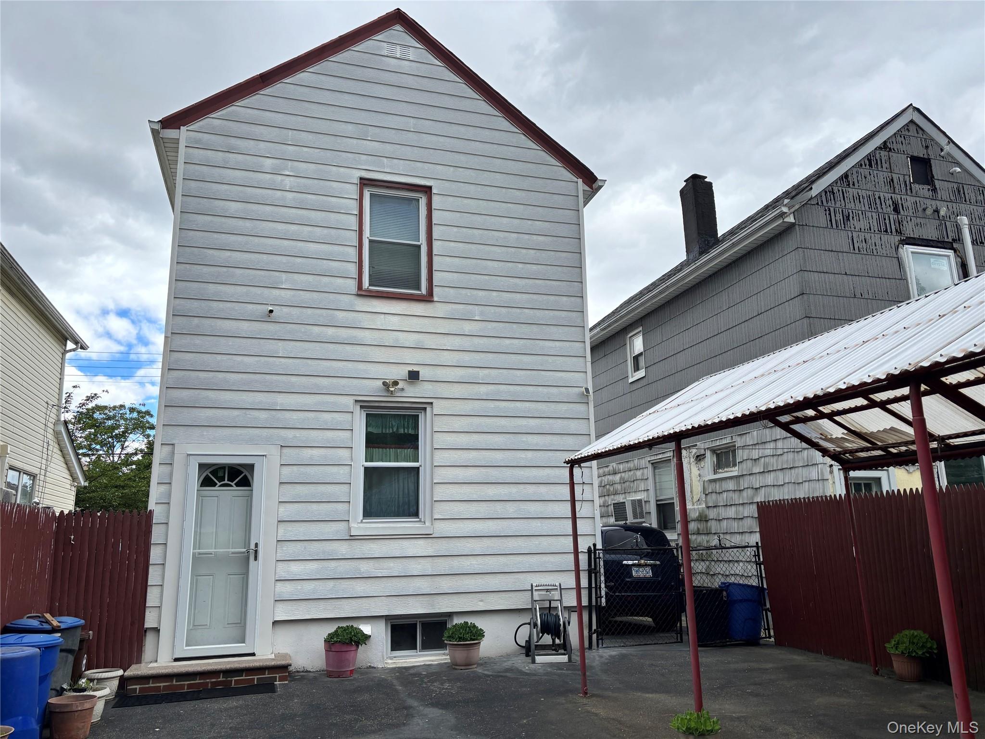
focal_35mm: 26
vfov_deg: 53.1
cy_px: 370
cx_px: 492
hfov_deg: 67.3
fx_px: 740
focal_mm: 5.96
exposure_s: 1/1721
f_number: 1.6
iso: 50
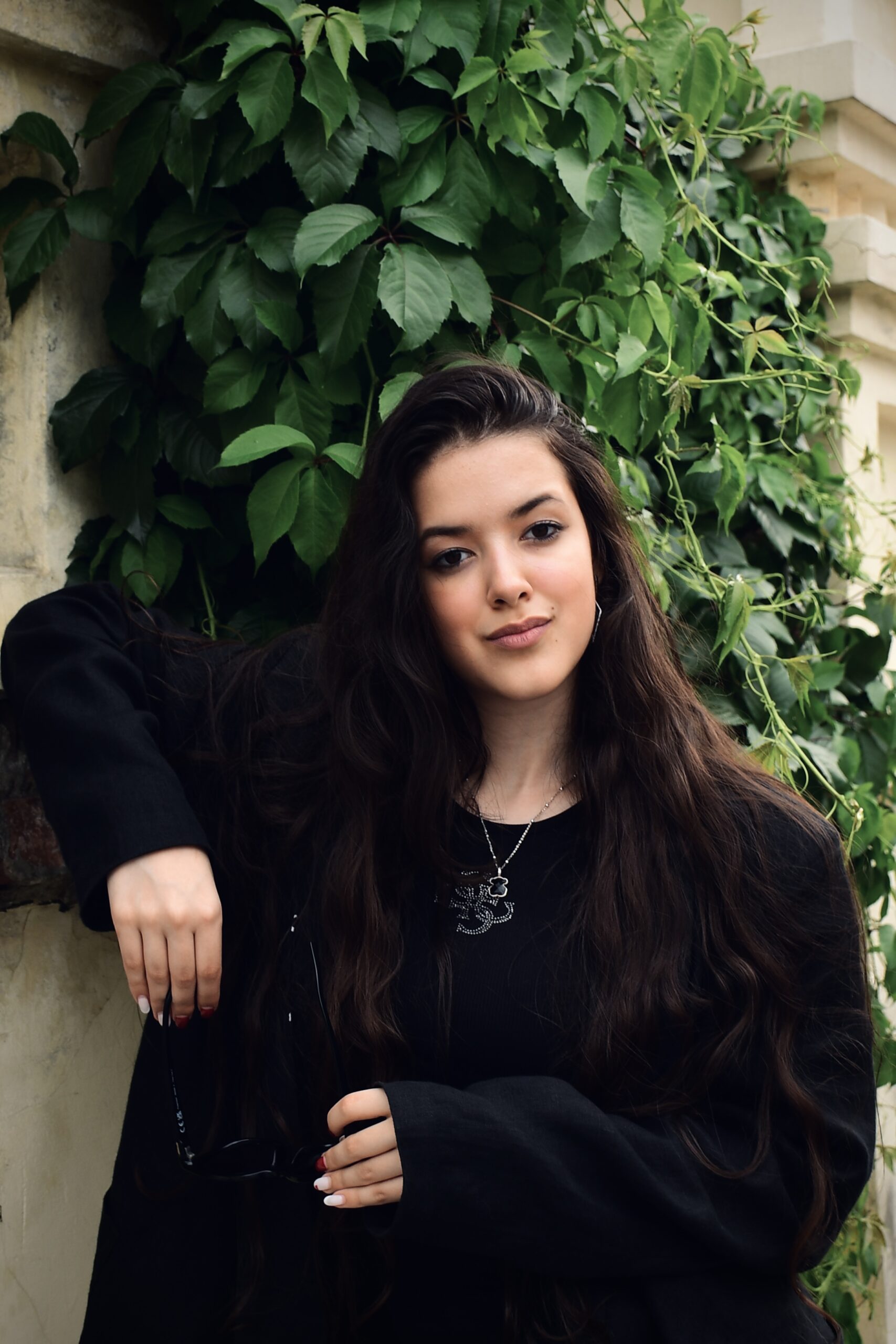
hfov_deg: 38.9
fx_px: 1269
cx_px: 448
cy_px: 672
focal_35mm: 34
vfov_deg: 55.8
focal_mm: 23
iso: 125
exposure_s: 1/125
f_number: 4.5
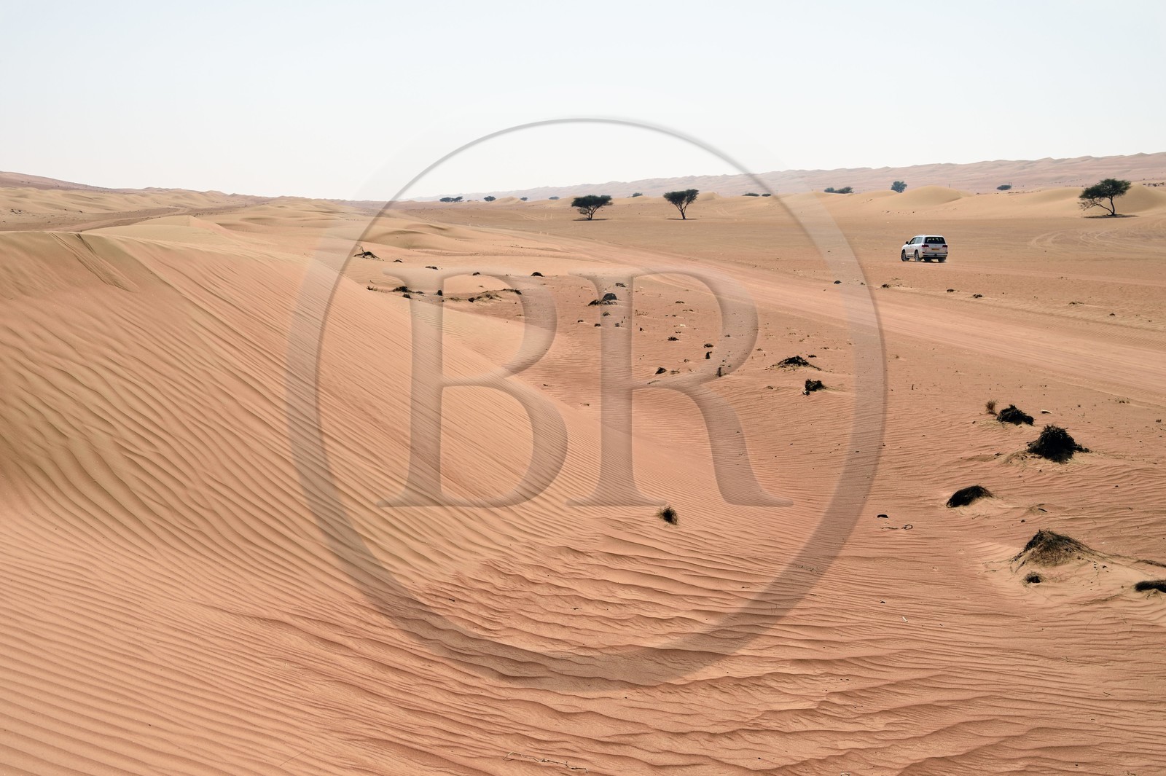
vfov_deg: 29.2
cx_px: 583
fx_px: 1489
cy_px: 388
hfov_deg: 42.8
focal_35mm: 46
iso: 200
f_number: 13
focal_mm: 46
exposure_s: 1/400
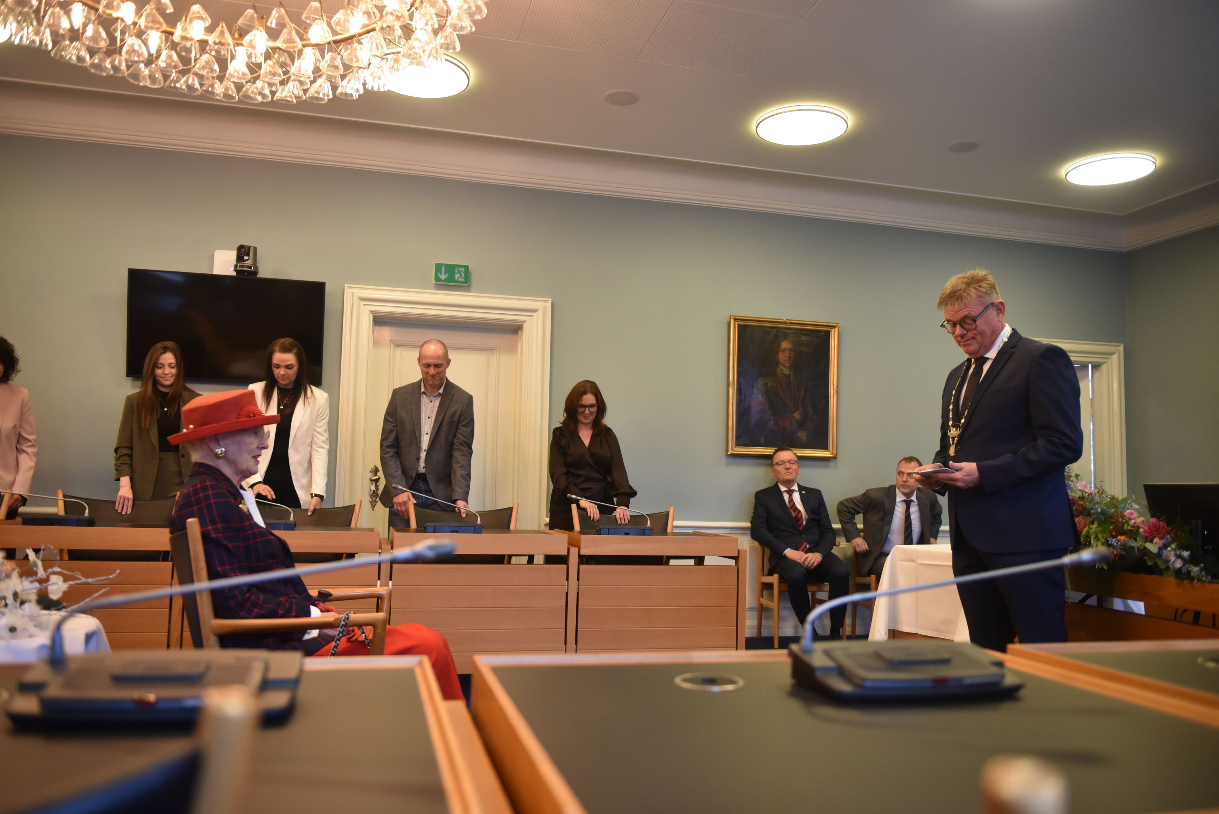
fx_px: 948
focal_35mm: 28
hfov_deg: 65.5
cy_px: 407
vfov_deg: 46.4
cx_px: 610
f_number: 2.8
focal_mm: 28
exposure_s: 1/250
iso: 2000
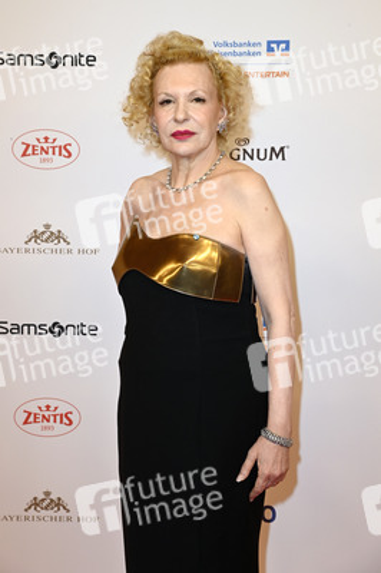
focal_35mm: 82
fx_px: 1304
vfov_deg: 24.8
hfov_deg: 16.6
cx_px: 190
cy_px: 286
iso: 640
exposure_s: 1/250
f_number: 7.1
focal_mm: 82
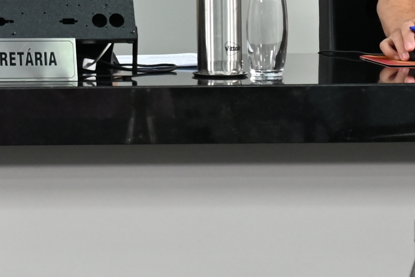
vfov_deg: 5.5
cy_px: -22
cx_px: -354
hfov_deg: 8.0
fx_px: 2860
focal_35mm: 248
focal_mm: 50
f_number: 5.6
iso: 1400
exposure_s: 1/125
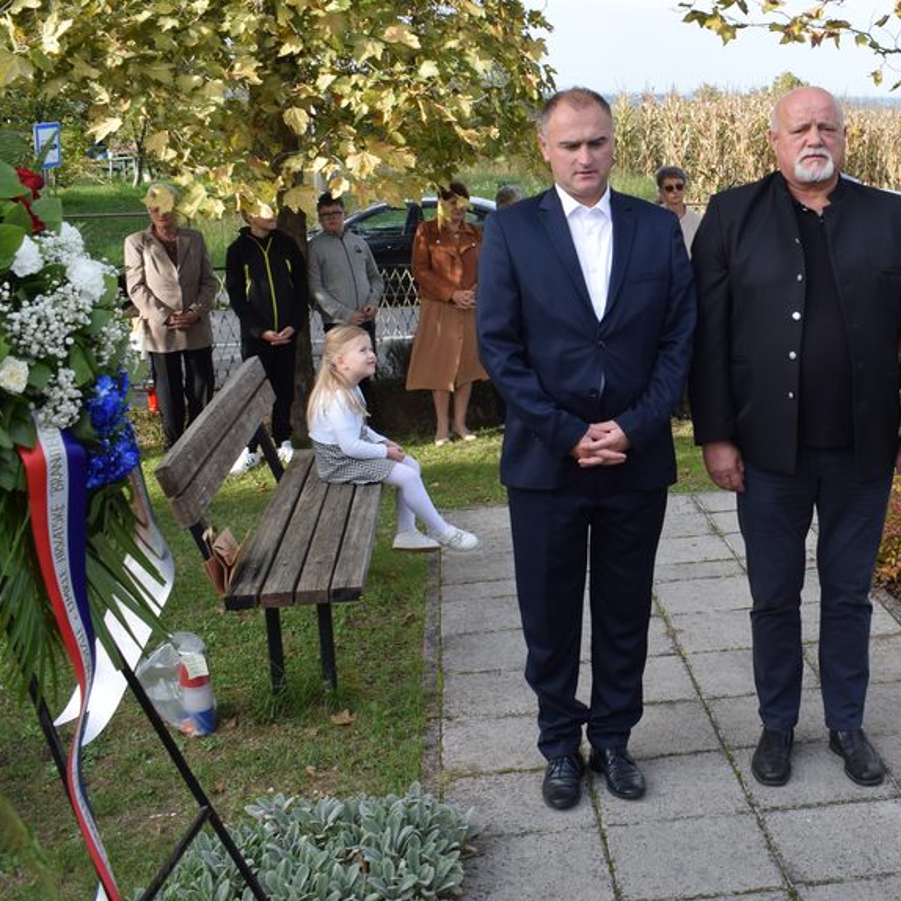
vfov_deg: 35.3
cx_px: 783
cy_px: 414
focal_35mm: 48
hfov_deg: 33.8
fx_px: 1413
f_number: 8
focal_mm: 18
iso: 320
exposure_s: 1/250
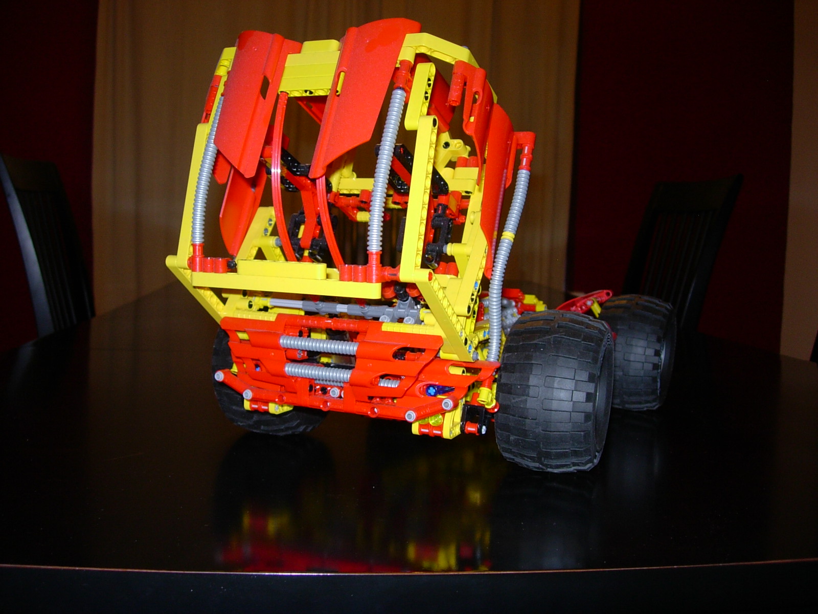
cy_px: 307
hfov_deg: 49.0
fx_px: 898
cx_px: 409
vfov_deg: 37.7
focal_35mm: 38
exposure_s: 1/64
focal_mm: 7.8
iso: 79
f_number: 2.8
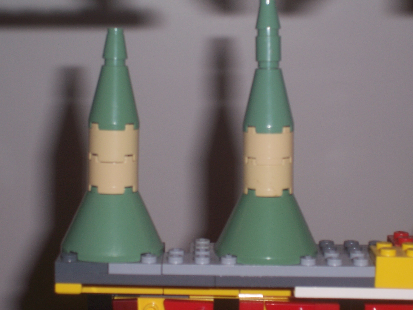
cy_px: 155
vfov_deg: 14.5
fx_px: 1217
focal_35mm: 102
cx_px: 206
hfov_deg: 19.3
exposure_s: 1/90
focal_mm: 16.8
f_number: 4.6
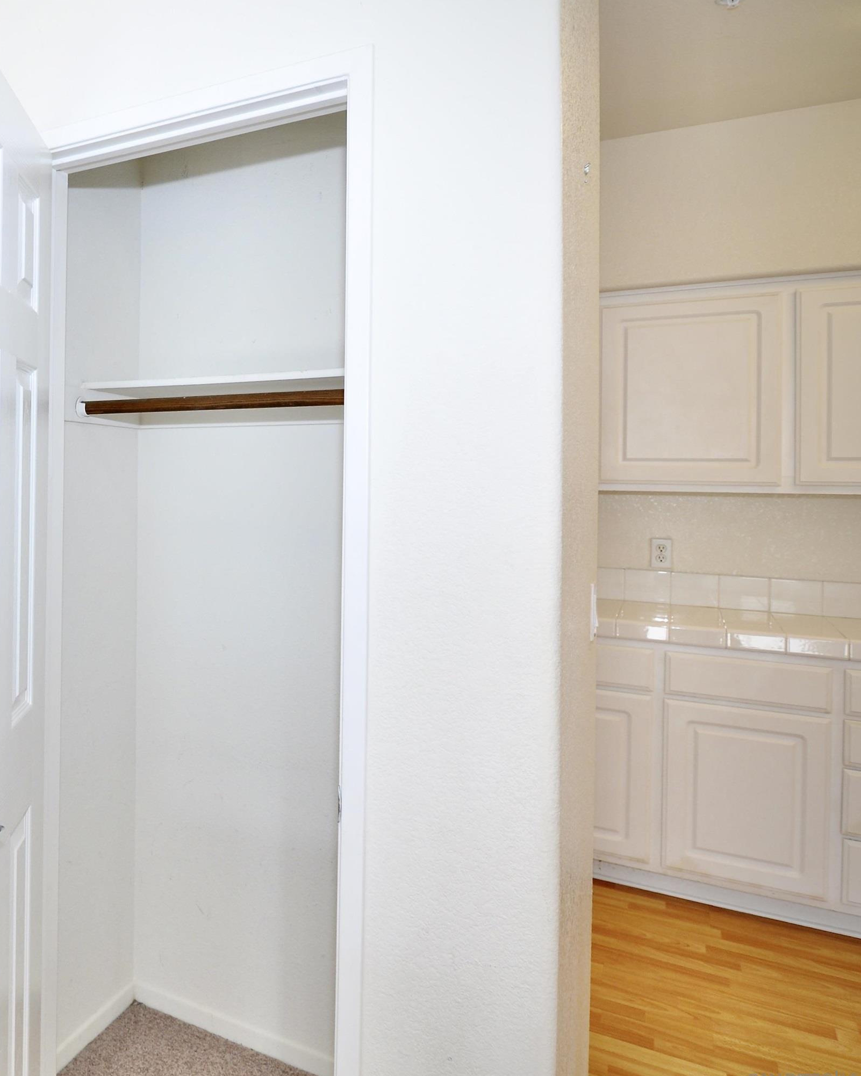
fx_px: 756
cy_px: 544
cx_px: 52
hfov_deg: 50.9
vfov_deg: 70.9
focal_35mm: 24
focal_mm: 11
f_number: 4
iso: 400
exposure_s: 1/60
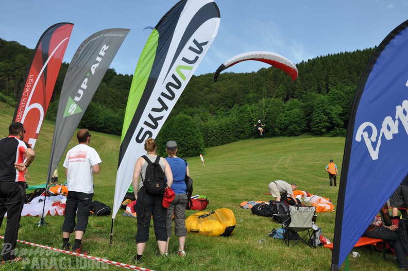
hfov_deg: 51.3
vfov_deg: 35.4
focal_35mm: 38
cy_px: 136
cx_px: 204
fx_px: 424
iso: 200
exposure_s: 1/160
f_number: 13
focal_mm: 25
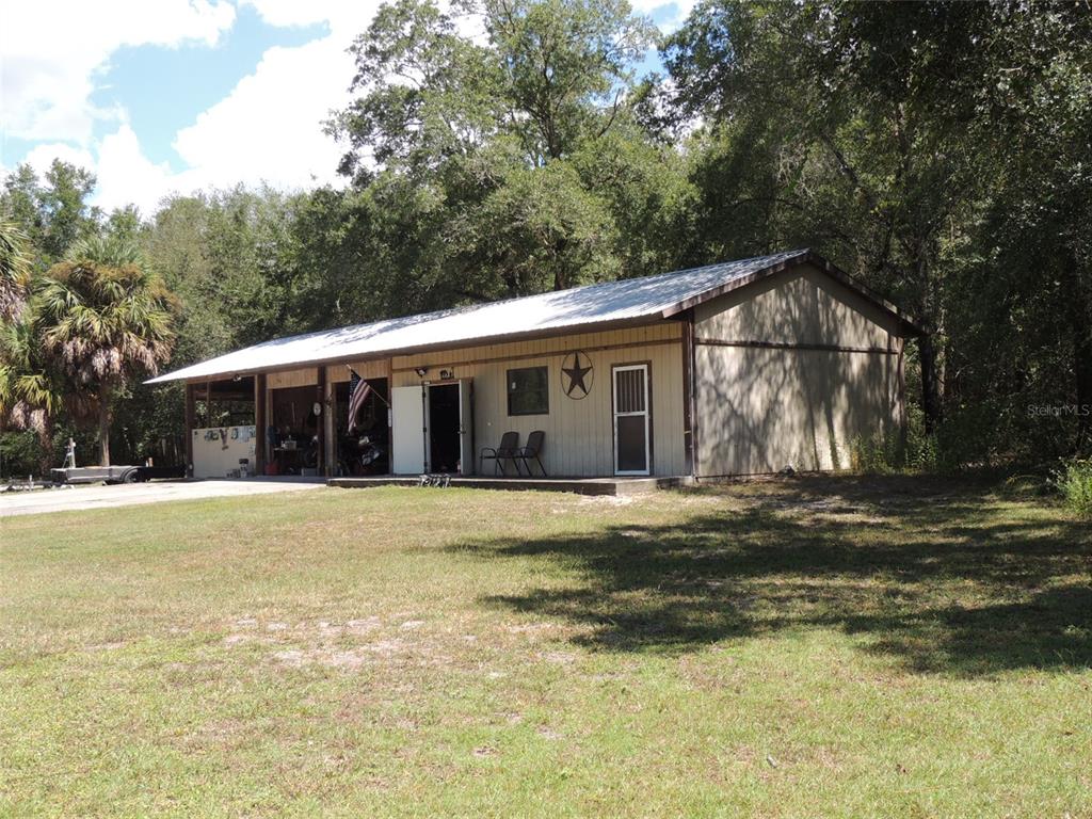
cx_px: 546
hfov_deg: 46.8
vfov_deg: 36.0
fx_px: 1262
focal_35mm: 40
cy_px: 410
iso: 100
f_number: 3.3
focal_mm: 7.1
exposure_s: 1/500
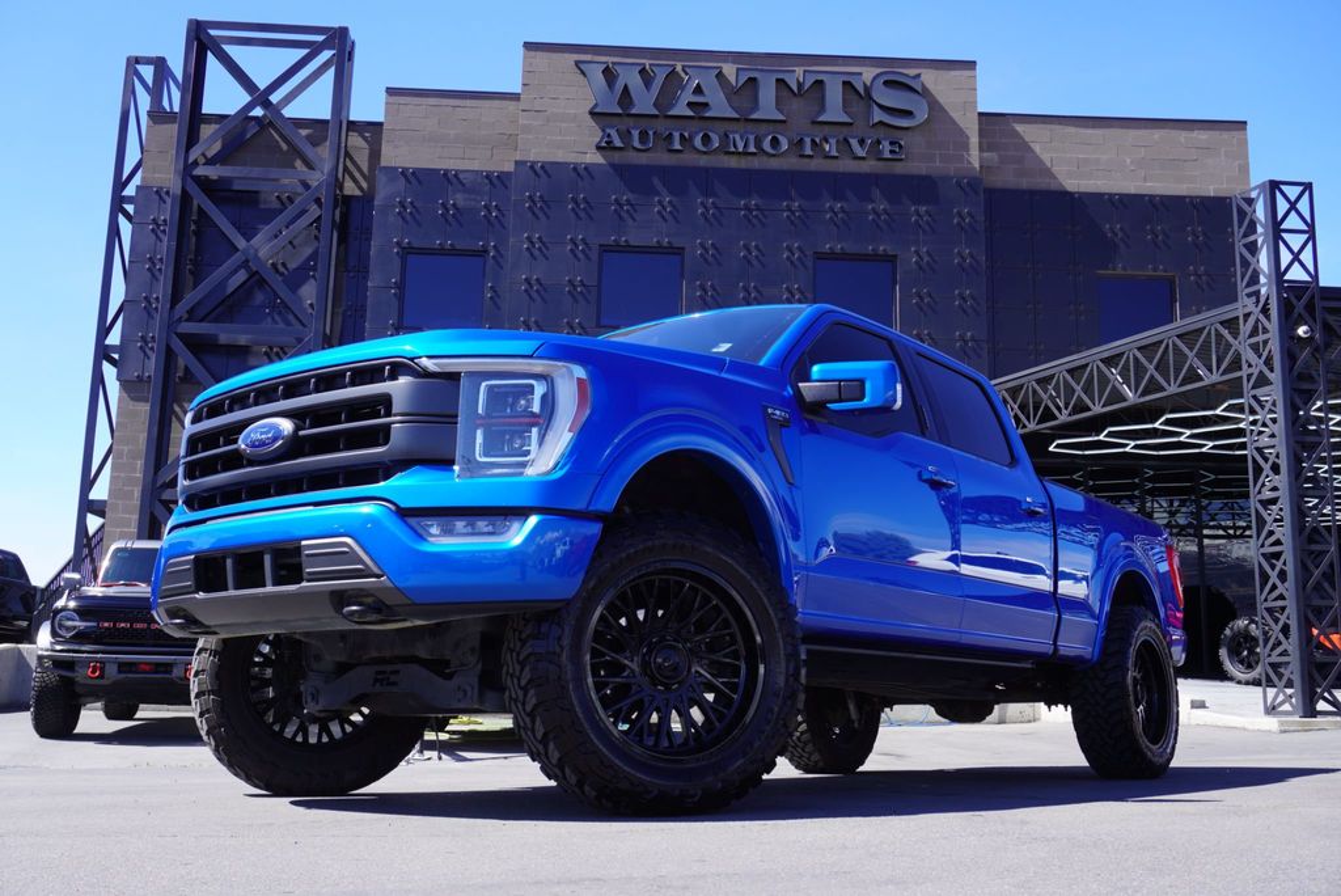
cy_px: 448
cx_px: 670
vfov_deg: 36.9
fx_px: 1342
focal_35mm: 36
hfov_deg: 53.1
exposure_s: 1/100
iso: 100
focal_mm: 24
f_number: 8
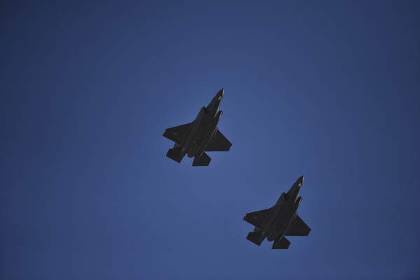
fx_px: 4433
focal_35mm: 380
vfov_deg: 3.6
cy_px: 140
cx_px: 210
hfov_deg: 5.4
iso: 640
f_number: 4
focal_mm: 380
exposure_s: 1/8000
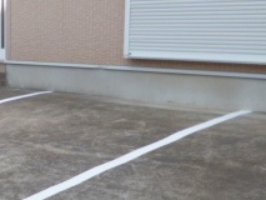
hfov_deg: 24.5
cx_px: -52
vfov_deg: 20.3
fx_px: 554
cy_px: 142
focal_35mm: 72
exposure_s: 1/800
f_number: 2.5
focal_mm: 4.3
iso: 100
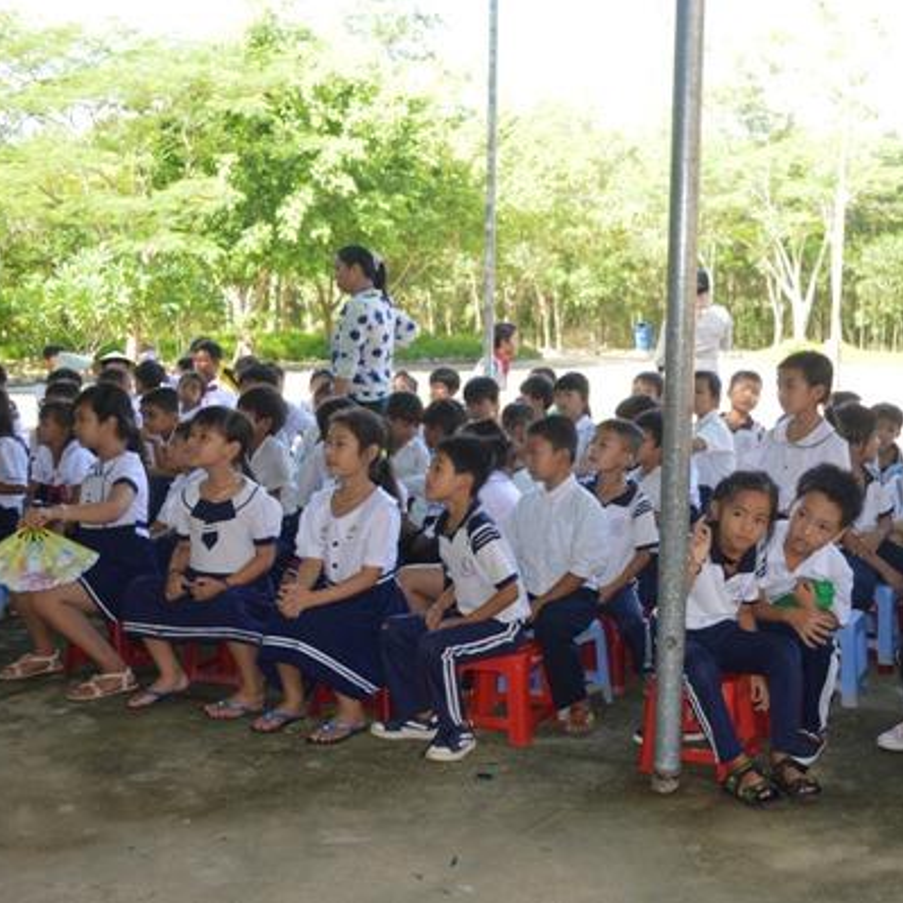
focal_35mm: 49
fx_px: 1446
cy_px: 423
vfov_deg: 34.7
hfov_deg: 34.5
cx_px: 552
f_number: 4
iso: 180
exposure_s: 1/125
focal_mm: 24
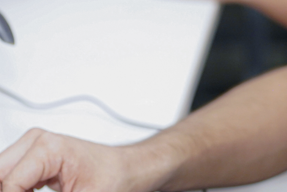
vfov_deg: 5.1
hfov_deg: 7.7
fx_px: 2129
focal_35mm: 267
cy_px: 51
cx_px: 66
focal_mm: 73
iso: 800
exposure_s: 1/125
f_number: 2.8
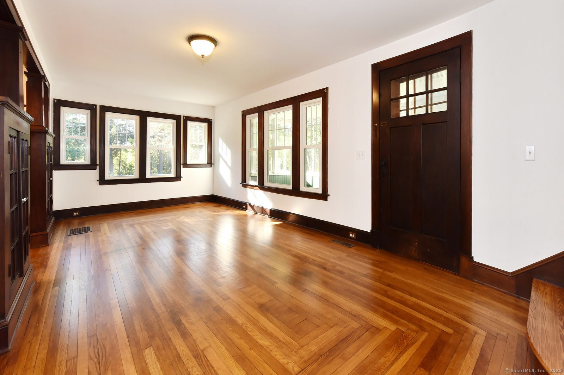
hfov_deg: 104.3
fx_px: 219
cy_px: 188
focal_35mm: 14
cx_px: 282
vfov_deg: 81.1
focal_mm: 14
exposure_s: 1/80
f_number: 7.1
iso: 800
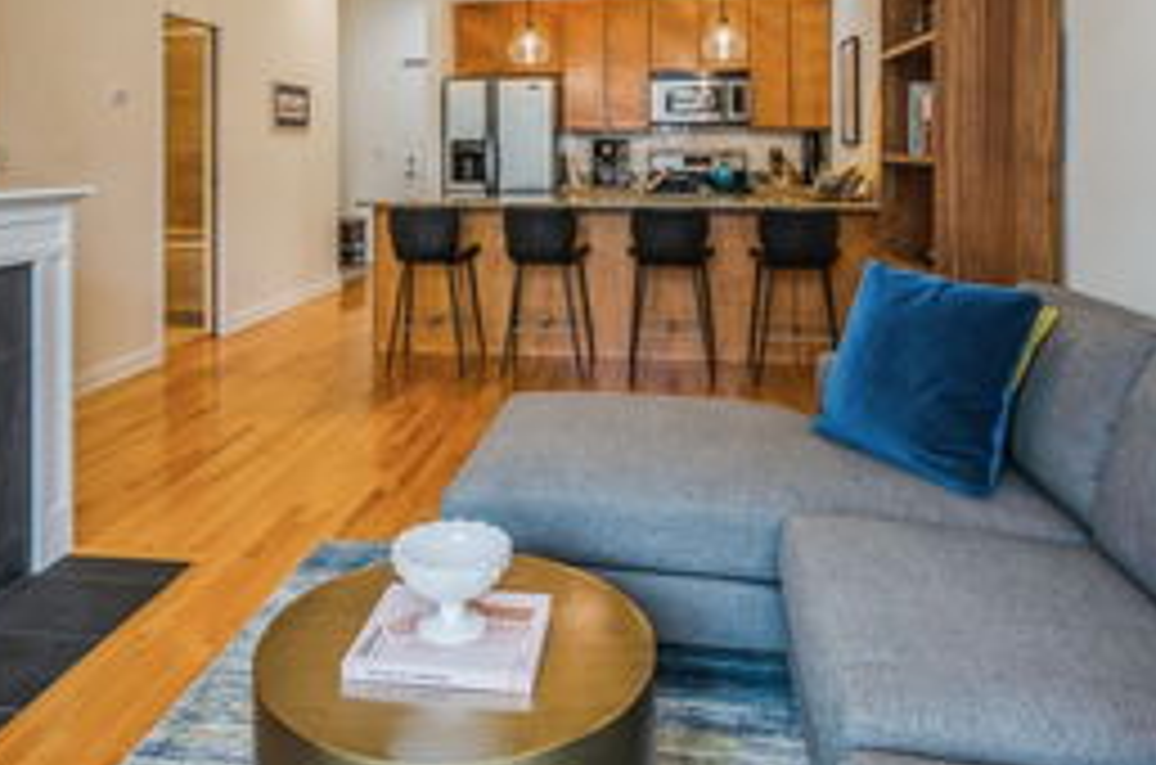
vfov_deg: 43.4
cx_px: 513
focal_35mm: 28
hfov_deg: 65.4
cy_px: 122
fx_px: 897
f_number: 8
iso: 200
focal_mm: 10
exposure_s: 1/6
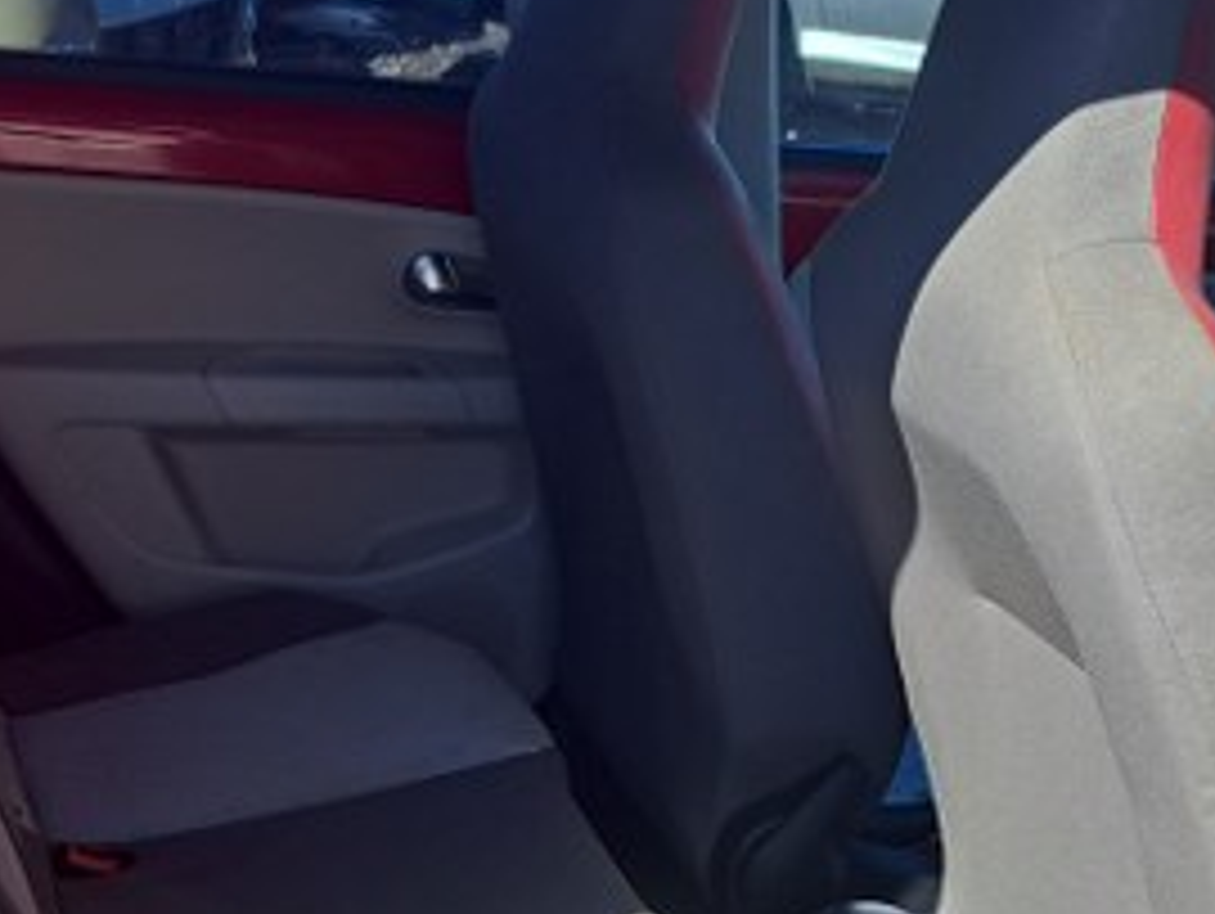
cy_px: 846
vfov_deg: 20.3
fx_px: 2494
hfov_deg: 27.4
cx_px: 531
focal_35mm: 71
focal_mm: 5.23
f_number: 1.8
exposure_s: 1/706
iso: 50
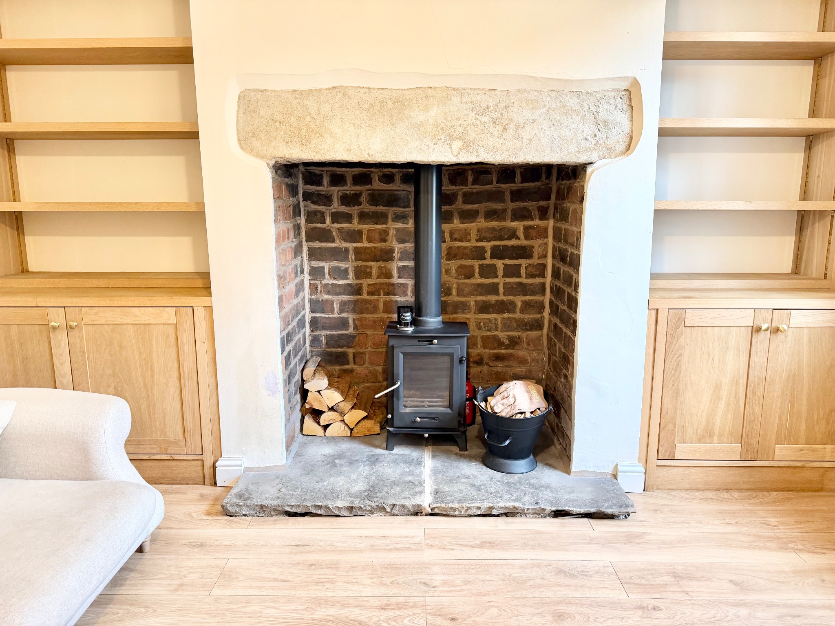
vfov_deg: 56.8
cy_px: 313
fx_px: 579
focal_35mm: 24
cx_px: 418
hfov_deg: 71.6
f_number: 1.78
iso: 160
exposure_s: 1/50
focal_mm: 6.76
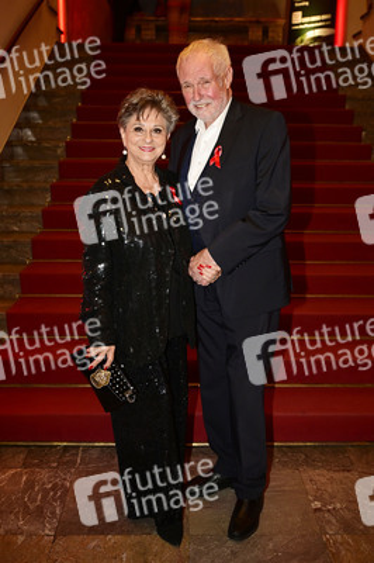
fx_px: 578
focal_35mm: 37
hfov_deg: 35.9
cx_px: 187
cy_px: 282
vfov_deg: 51.9
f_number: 4
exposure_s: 1/160
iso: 2000
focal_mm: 37
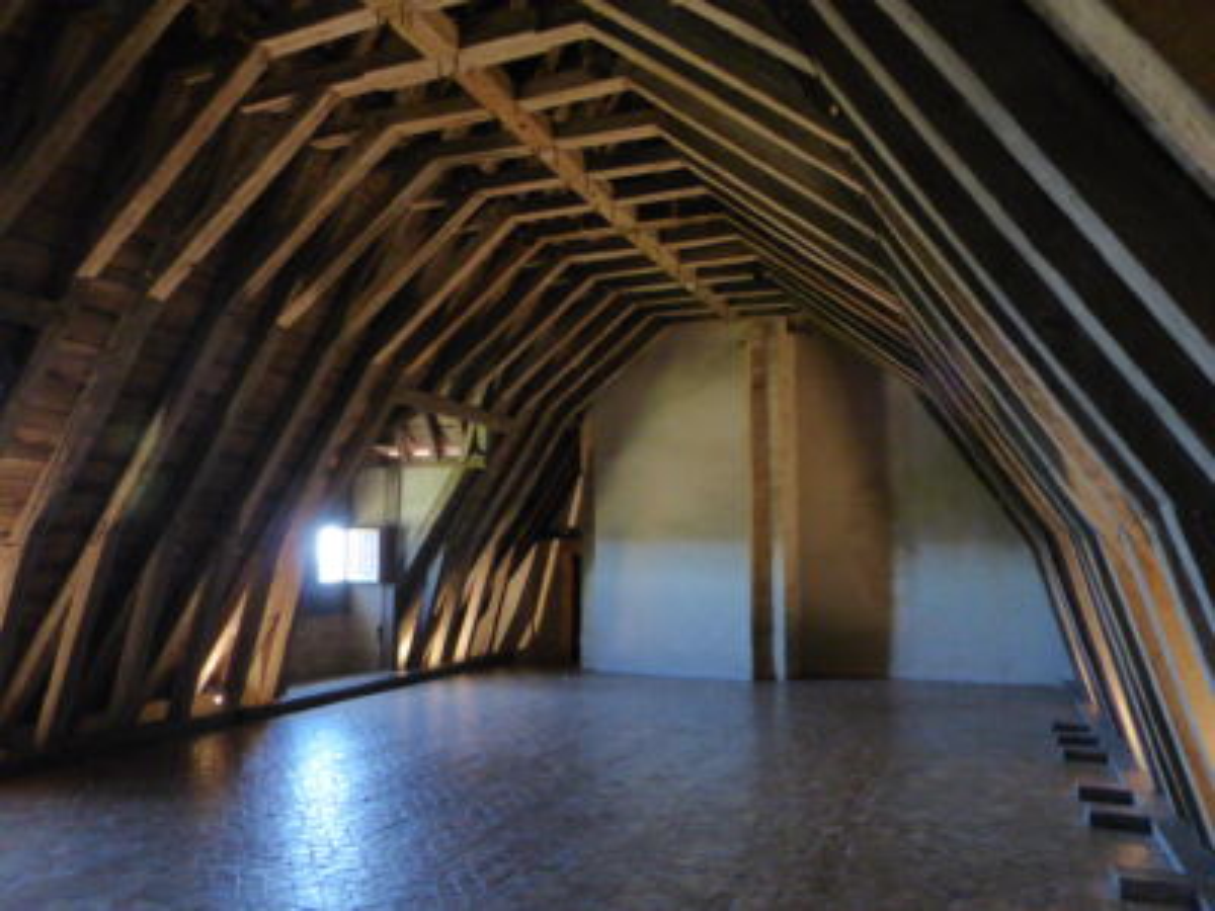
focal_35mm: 25
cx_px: 608
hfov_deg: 69.4
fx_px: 877
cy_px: 456
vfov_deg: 54.9
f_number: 2.8
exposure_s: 1/25
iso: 1600
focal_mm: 4.5
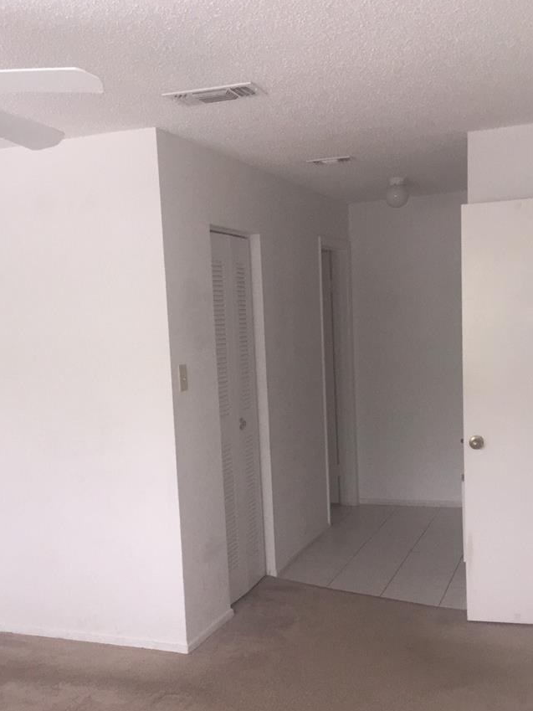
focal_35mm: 41
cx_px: 228
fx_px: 842
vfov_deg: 45.4
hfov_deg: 35.1
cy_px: 442
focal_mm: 4.15
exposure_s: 1/30
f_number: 2.2
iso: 125
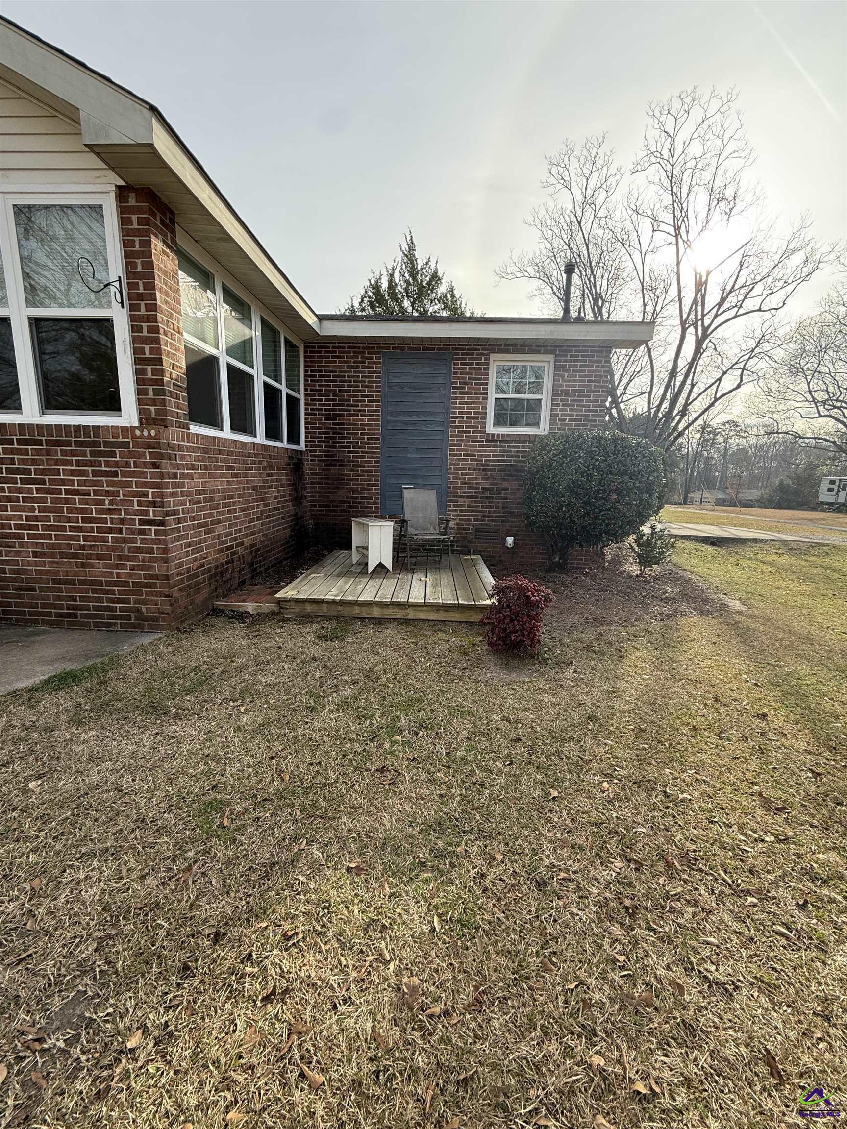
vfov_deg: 102.1
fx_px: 457
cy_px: 564
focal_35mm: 14
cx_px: 424
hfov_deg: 85.7
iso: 64
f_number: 2.2
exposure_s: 1/448
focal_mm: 2.22
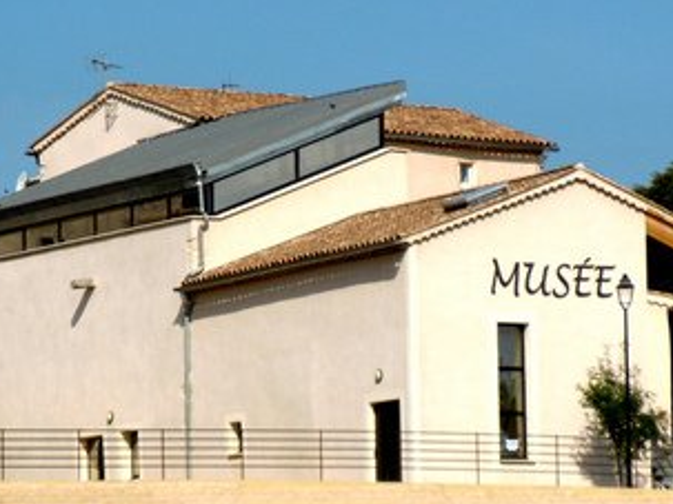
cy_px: 306
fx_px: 5364
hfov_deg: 7.2
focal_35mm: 276
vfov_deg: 5.4
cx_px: 355
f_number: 9.2
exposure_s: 1/400
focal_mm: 31.4
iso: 100
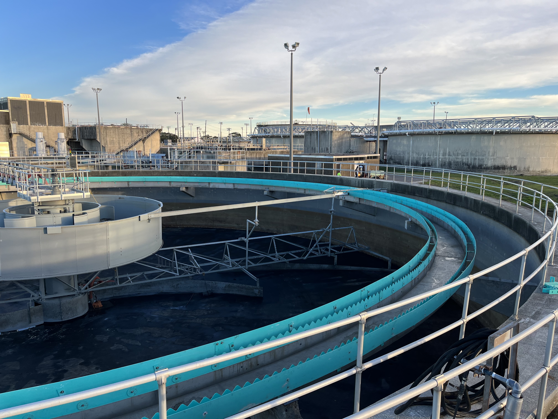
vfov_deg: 53.1
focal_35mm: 26
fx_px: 419
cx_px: 279
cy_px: 210
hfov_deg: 67.3
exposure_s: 1/688
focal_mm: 5.1
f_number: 1.6
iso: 50
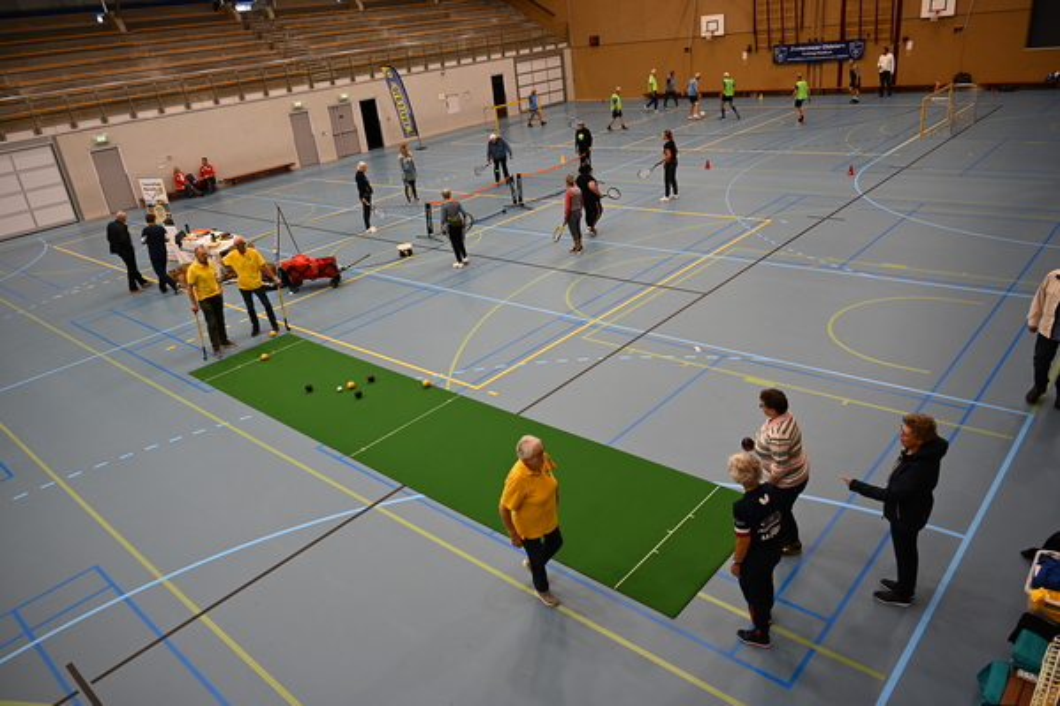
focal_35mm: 26
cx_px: 530
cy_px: 353
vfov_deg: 49.5
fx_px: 765
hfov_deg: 69.4
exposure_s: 1/125
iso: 900
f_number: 4.2
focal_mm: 26
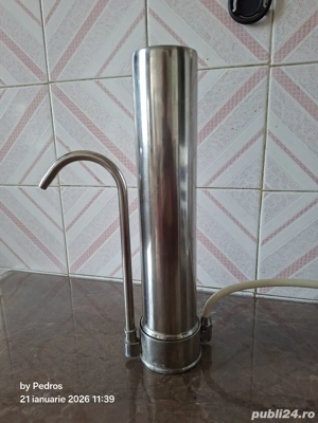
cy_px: 212
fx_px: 282
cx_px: 159
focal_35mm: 23
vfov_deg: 73.9
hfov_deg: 58.9
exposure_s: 1/100
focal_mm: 5.54
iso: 200
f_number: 1.8
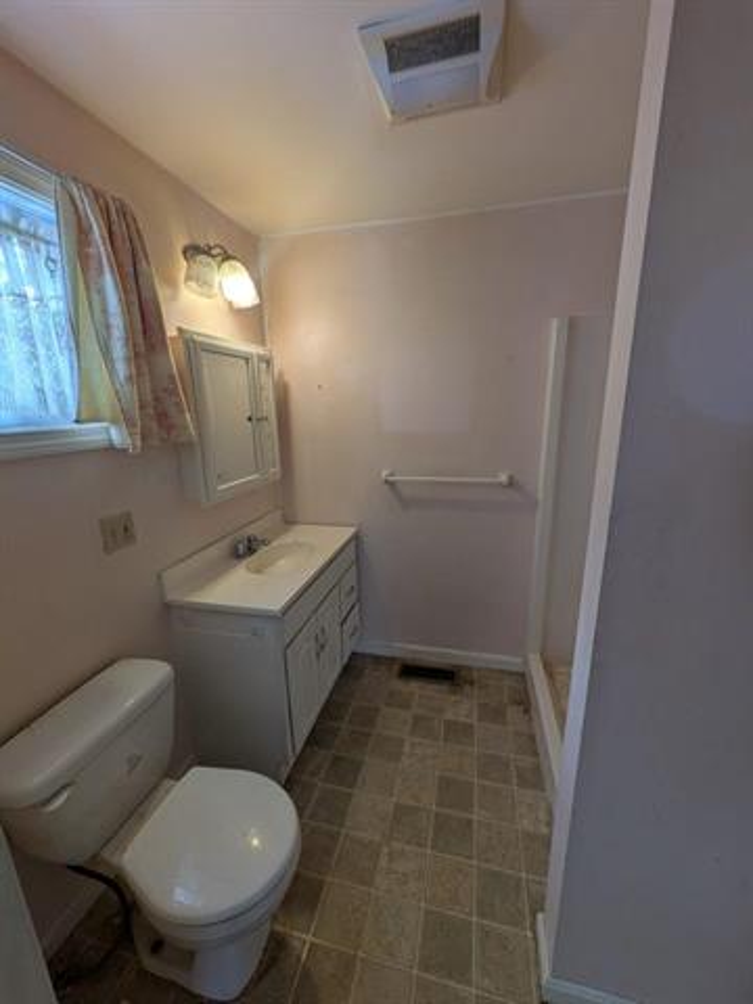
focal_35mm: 14
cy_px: 502
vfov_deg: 102.1
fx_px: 406
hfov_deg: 85.7
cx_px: 376
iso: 75
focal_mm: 1.83
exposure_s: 1/120
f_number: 2.2
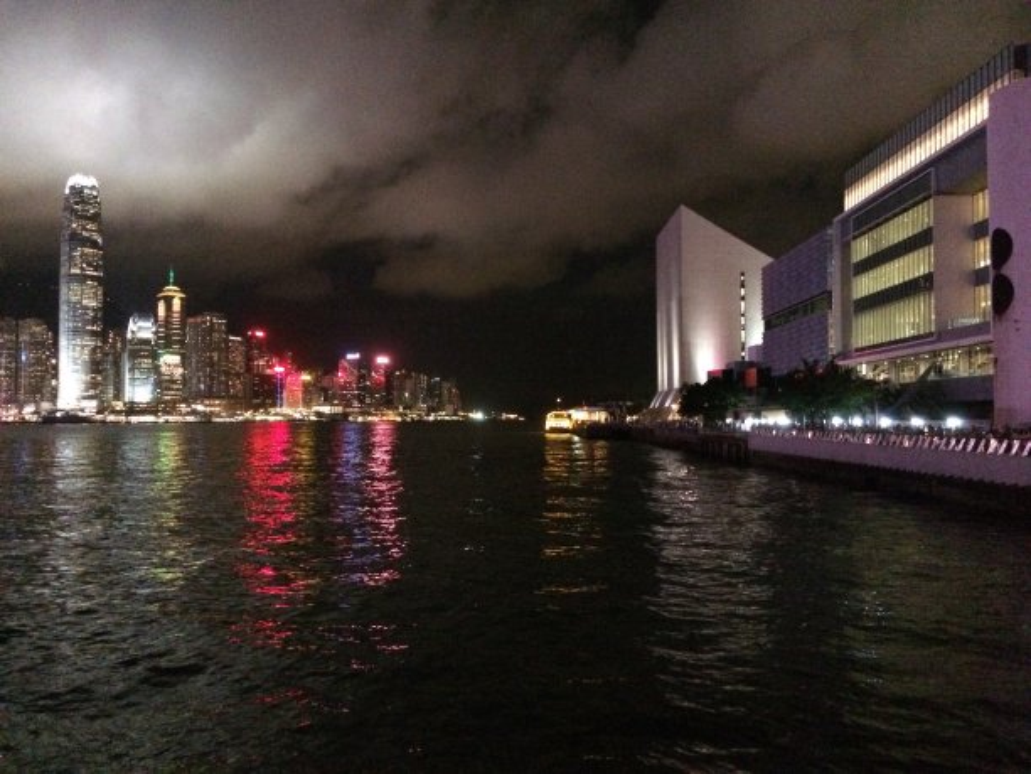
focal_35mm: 29
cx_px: 516
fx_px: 864
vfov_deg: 48.2
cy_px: 387
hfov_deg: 61.7
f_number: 2.2
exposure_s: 1/17
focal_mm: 4.15
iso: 1000
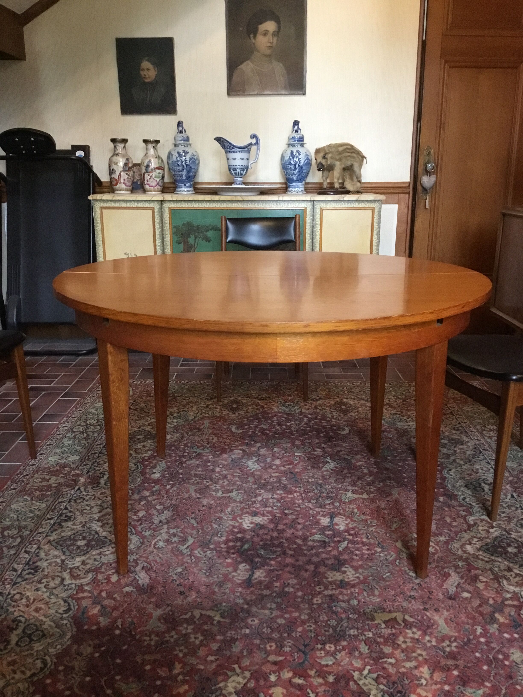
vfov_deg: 58.4
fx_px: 624
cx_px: 262
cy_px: 348
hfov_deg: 45.4
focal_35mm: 31
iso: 250
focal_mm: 3.3
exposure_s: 1/17
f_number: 2.4
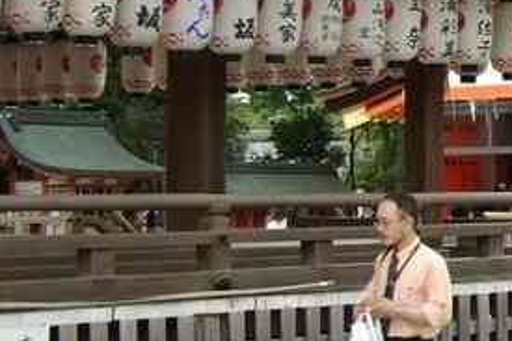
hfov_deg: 15.3
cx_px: 709
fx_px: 1796
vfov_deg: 10.8
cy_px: 26
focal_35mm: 126
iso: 100
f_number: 4
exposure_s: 1/60
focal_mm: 23.1
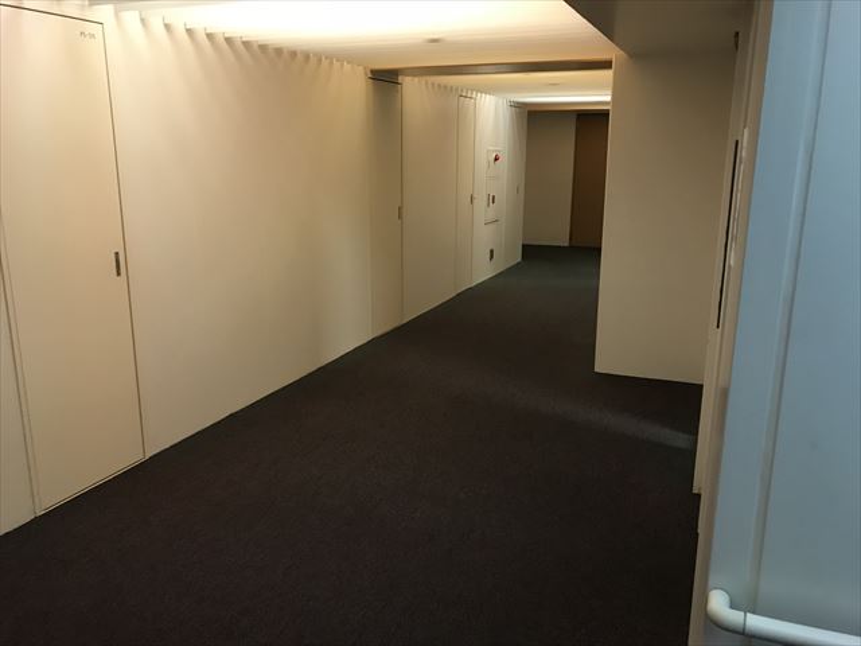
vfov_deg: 49.7
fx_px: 696
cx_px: 430
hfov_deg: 63.4
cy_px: 323
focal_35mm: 28
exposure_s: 1/17
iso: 80
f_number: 1.8
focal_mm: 3.99
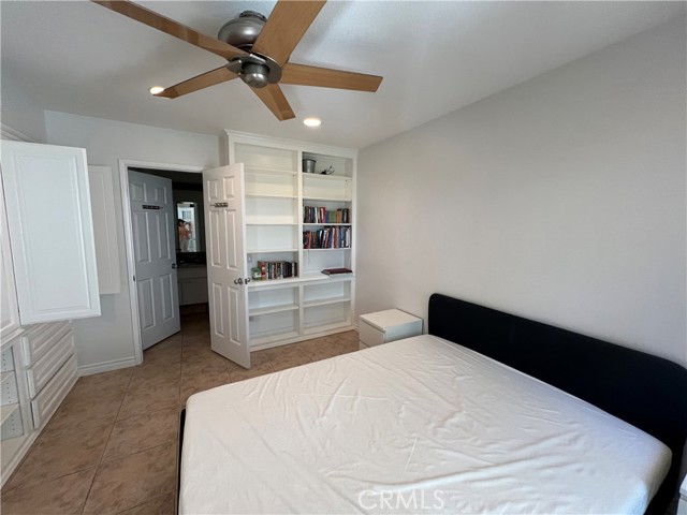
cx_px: 344
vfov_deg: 89.9
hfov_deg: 106.2
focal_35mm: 13
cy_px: 258
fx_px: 258
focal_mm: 1.57
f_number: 1.8
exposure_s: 1/60
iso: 160
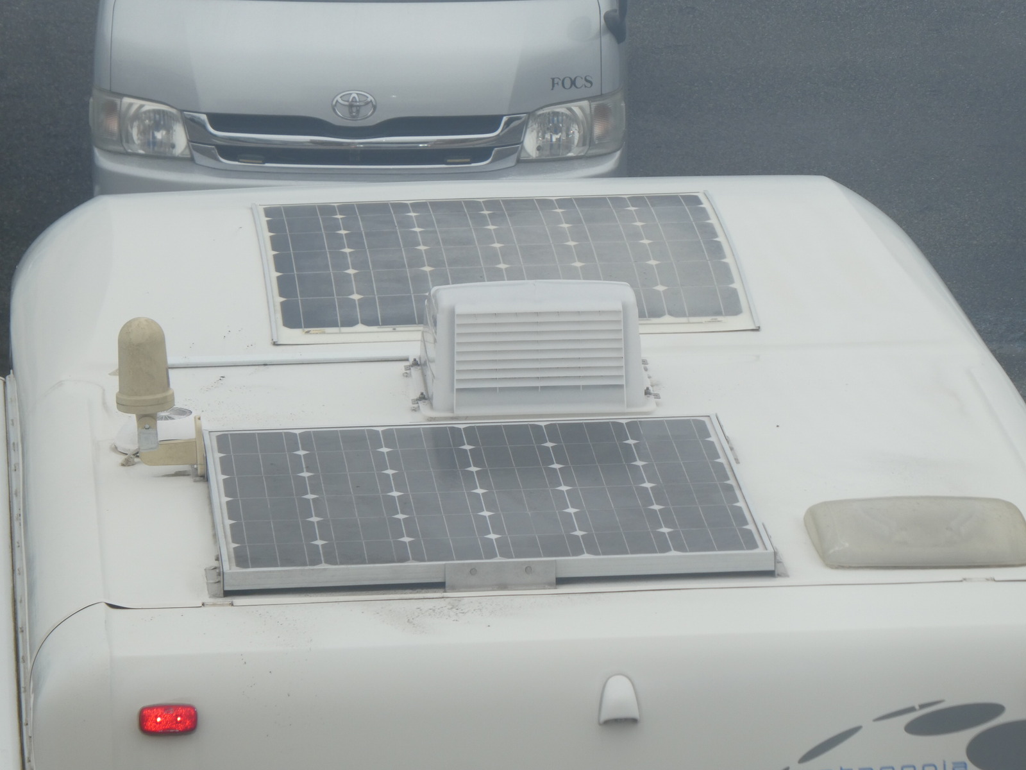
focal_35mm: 250
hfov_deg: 7.9
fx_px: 7410
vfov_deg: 5.9
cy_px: 385
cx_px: 513
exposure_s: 1/250
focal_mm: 44.8
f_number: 5.6
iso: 80
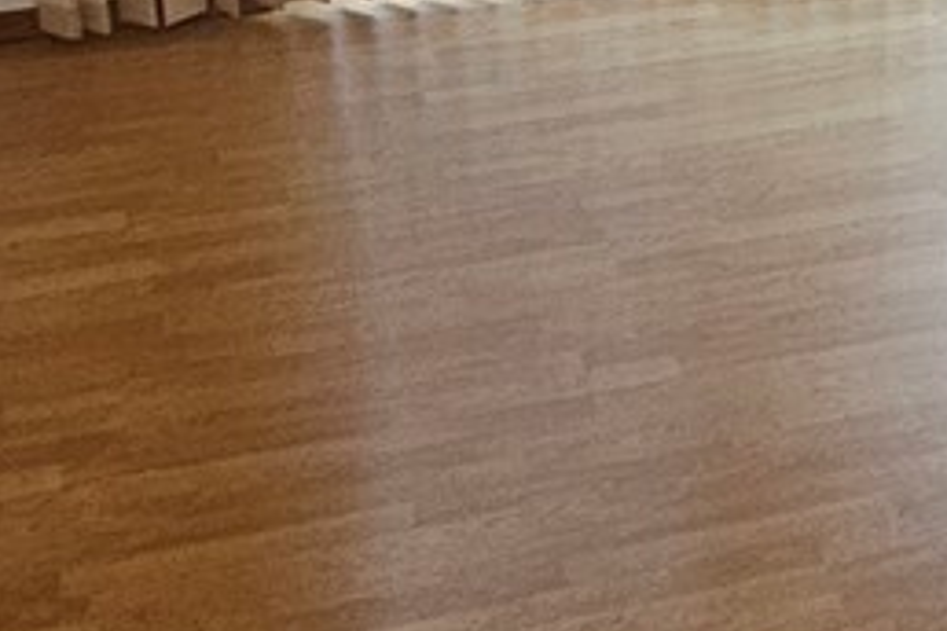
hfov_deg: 22.2
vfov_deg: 15.2
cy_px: -290
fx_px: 2209
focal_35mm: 84
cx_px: 1167
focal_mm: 2.2
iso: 320
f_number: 2.2
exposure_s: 1/40
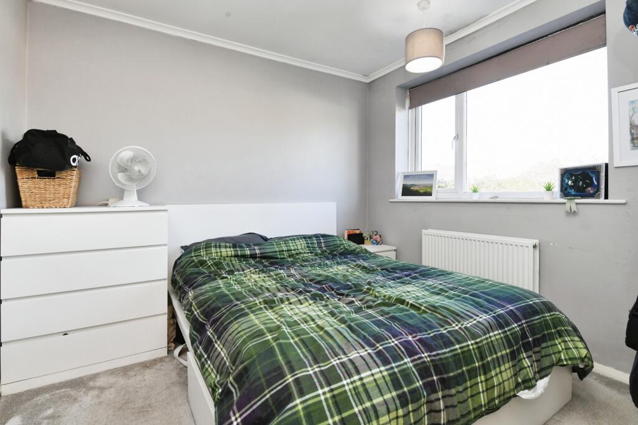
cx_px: 319
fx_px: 301
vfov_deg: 70.5
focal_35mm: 17
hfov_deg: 93.3
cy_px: 212
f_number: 9
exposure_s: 1/60
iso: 800
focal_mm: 17
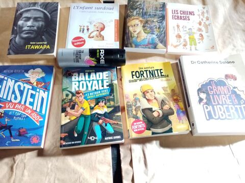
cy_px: 92
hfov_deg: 67.3
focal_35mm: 26
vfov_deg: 53.1
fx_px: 184
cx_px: 122
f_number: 1.8
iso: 602
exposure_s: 1/25
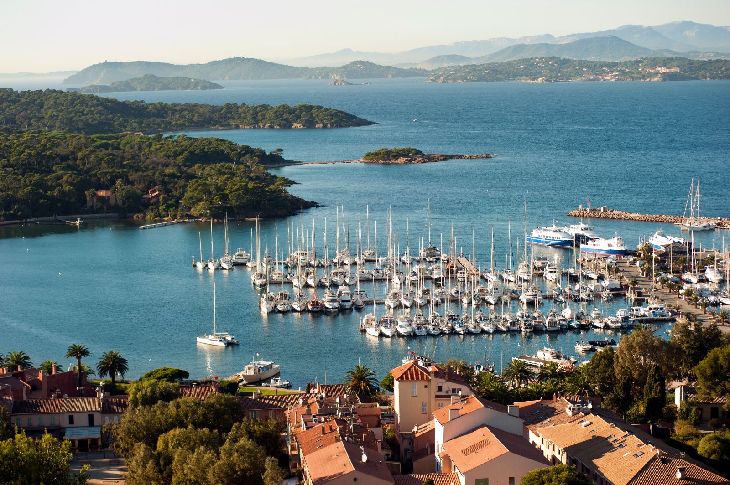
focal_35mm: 80
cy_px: 242
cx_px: 365
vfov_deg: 17.0
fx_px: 1621
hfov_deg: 25.4
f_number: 4.5
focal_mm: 80
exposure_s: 1/500
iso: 100
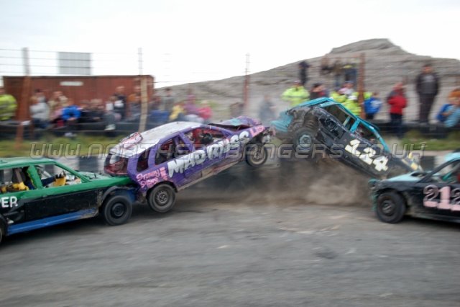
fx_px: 594
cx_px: 230
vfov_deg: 28.9
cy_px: 154
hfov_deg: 42.3
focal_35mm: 46
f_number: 4.5
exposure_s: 1/60
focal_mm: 31
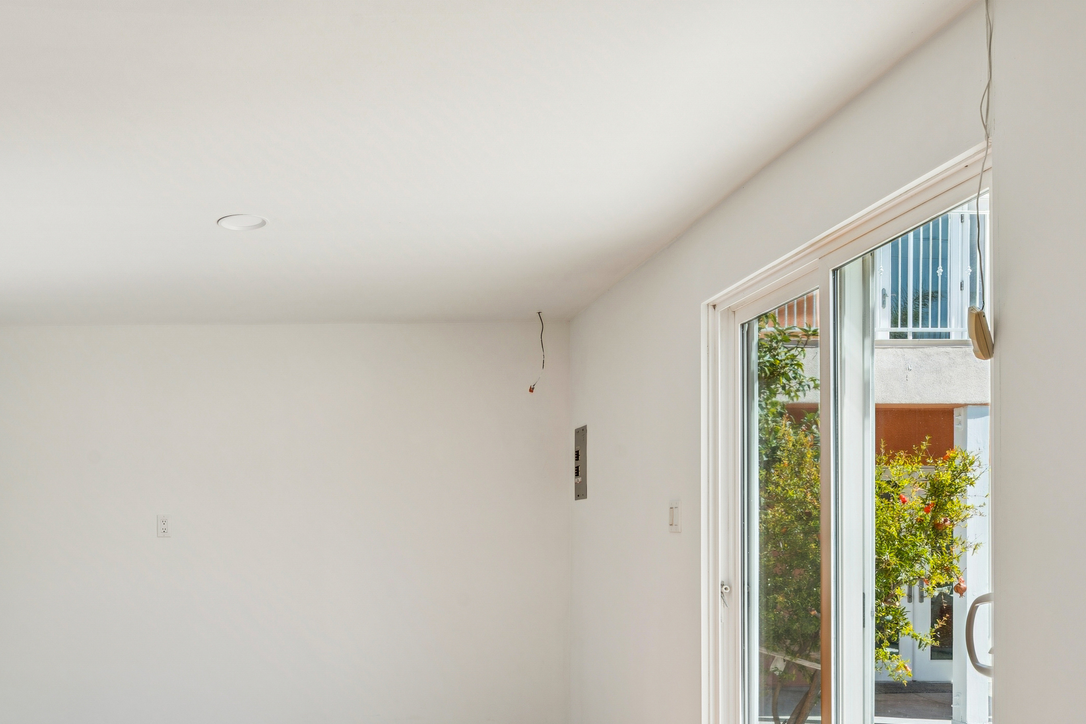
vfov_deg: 37.1
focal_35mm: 35
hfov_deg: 52.6
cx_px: 284
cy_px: 549
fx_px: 1048
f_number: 13
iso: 100
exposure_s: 1/15
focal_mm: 18.4
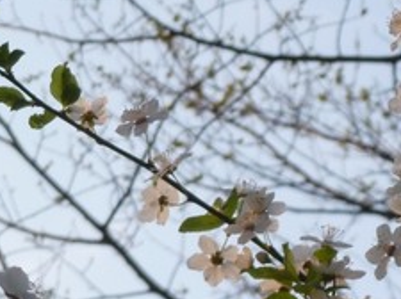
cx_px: 260
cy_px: 493
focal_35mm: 253
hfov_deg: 7.8
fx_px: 2926
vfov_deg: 5.8
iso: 100
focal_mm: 12.7
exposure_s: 1/200
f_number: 4.7
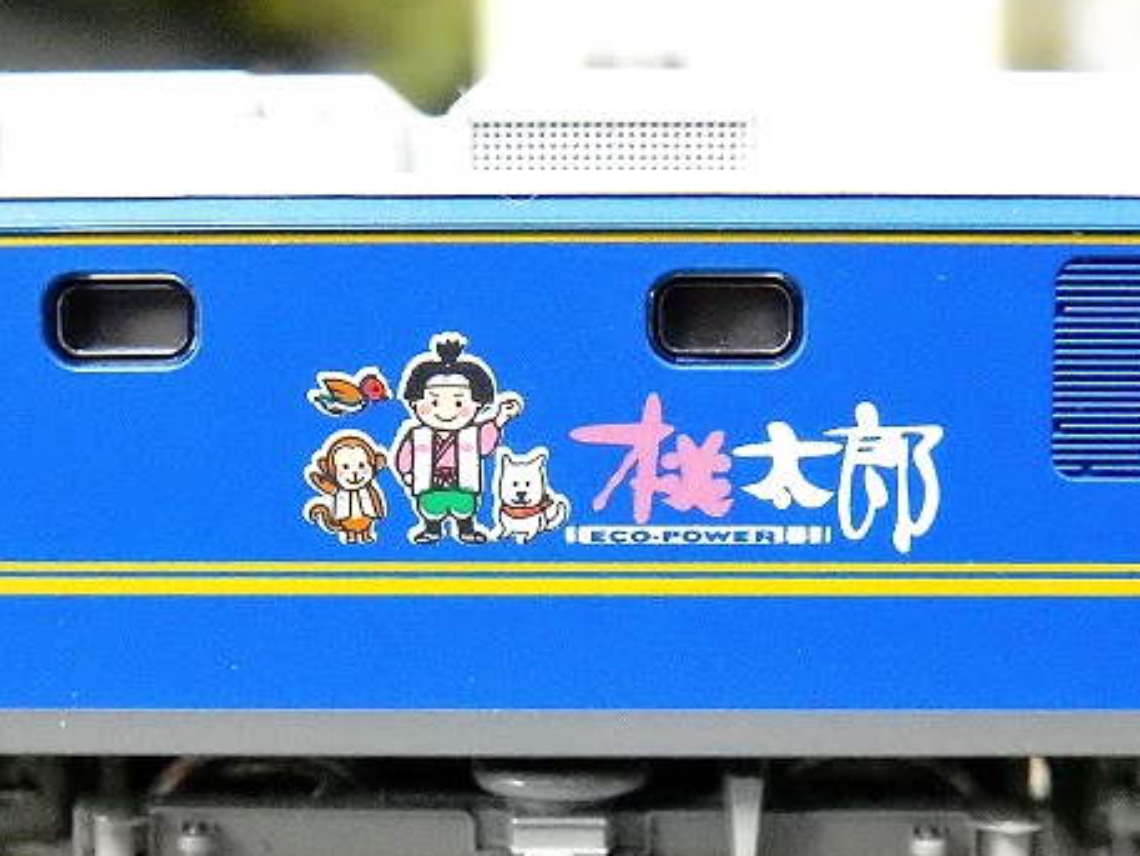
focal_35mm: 78
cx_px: 589
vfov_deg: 18.8
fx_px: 2569
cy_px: 644
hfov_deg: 25.0
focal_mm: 9
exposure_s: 1/20
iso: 3200
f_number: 4.5
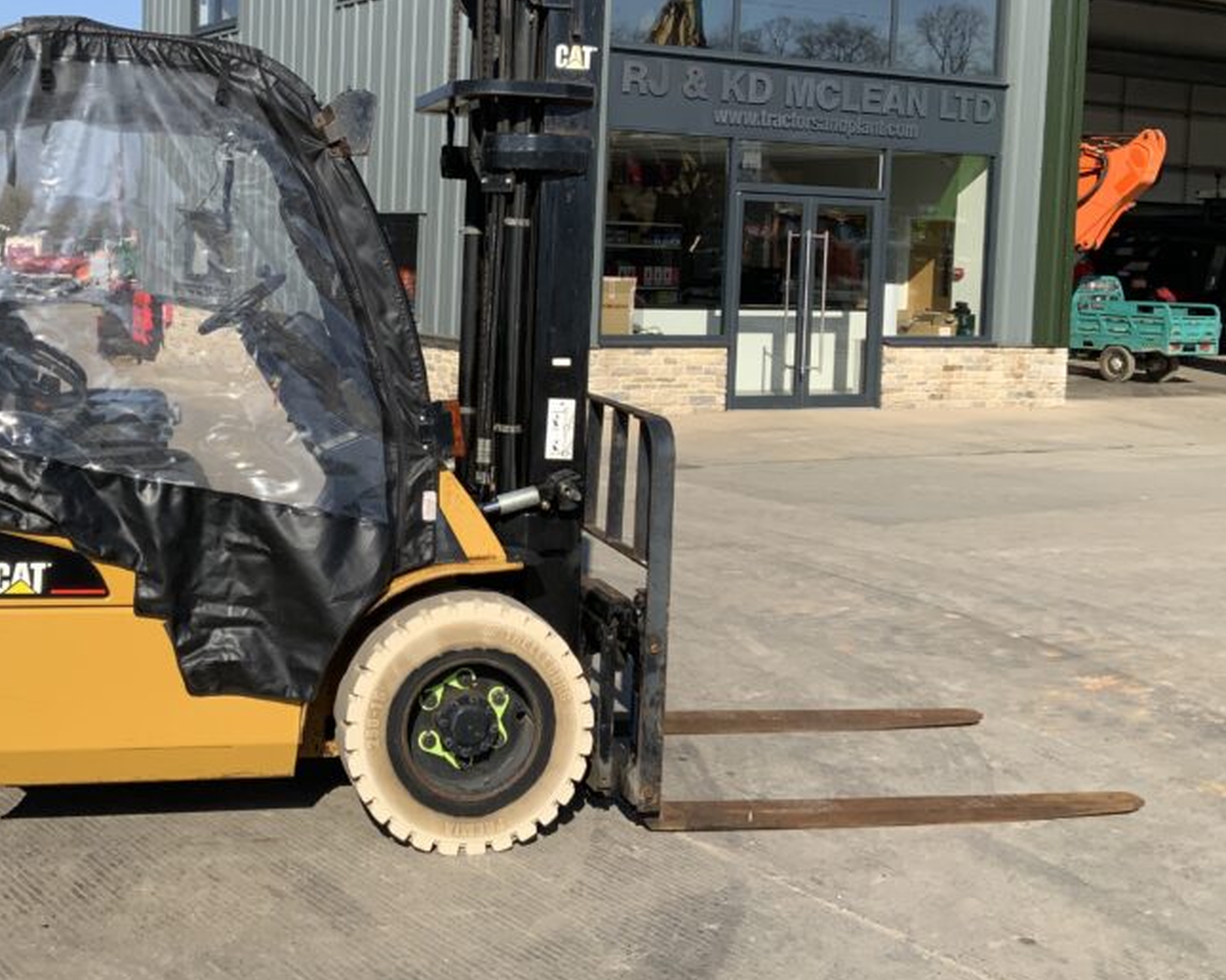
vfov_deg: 33.1
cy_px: 320
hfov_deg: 40.6
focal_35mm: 45
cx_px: 407
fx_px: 1633
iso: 16
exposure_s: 1/2141
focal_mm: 3
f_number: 1.8
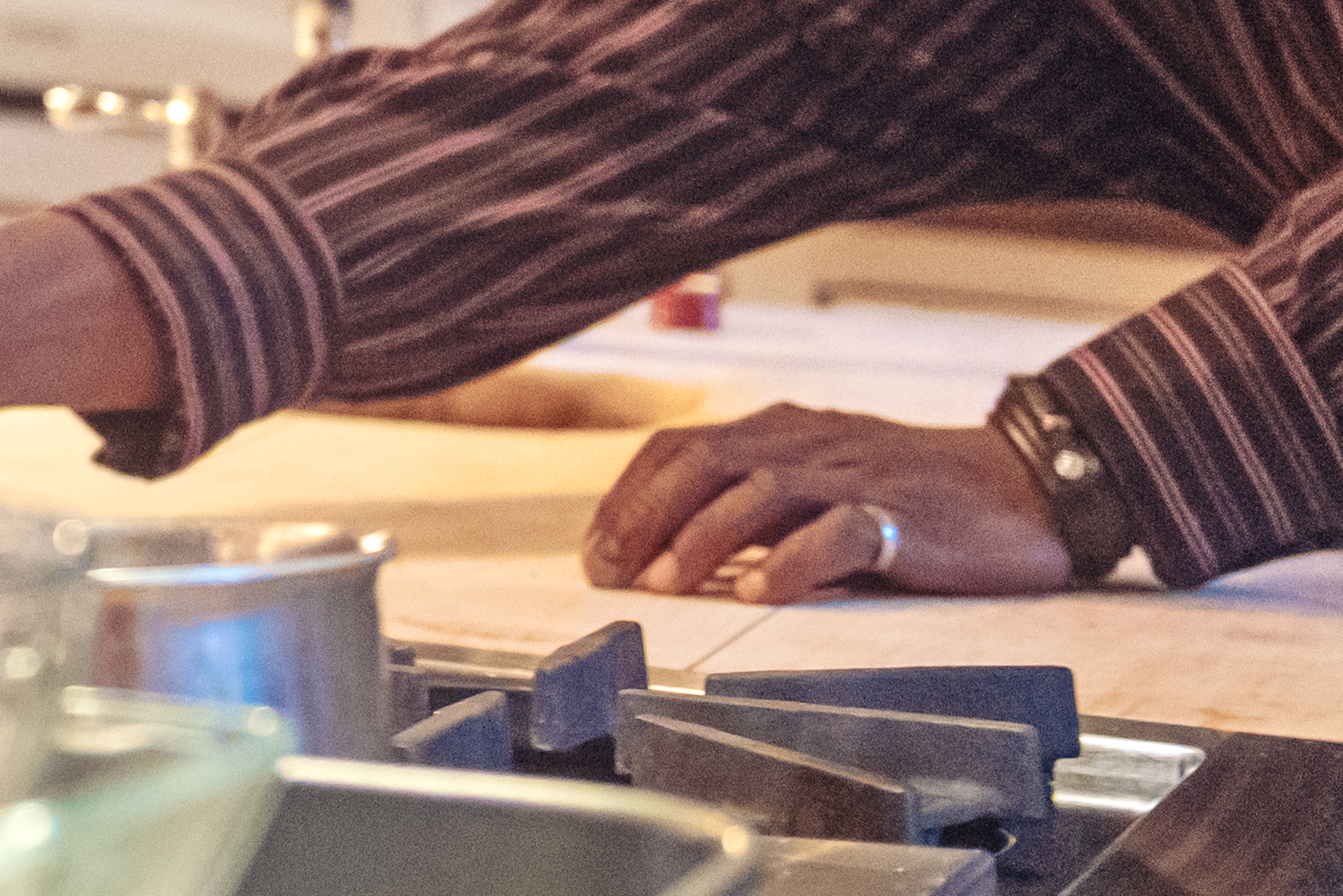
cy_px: -455
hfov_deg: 9.7
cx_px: -1433
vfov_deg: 6.9
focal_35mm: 197
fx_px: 7350
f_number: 2.8
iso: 5000
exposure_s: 1/125
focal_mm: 40
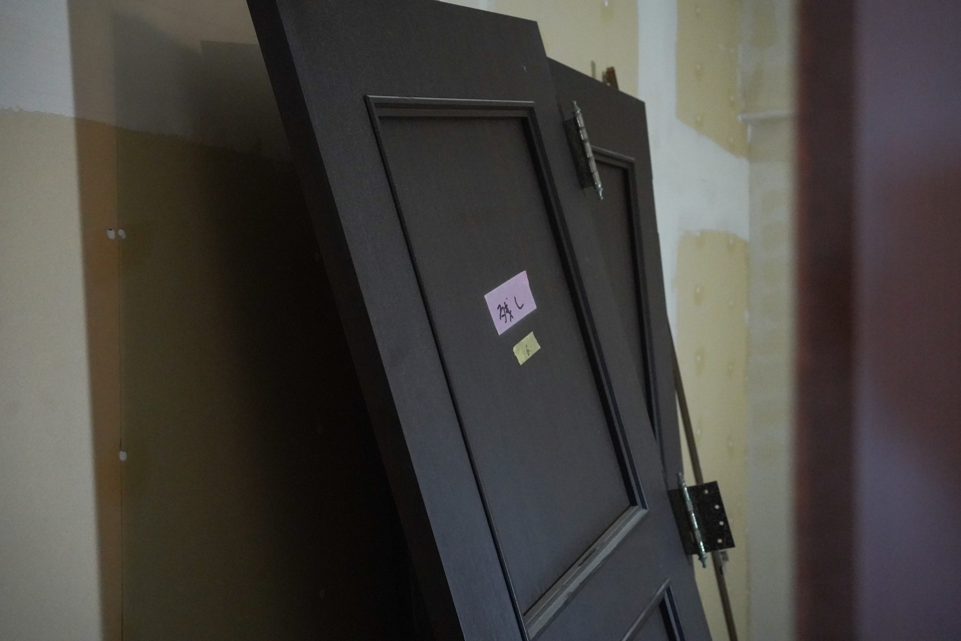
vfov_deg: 37.9
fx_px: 934
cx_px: 480
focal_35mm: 35
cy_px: 320
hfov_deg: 54.4
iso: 10000
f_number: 5.6
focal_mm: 35
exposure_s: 1/500
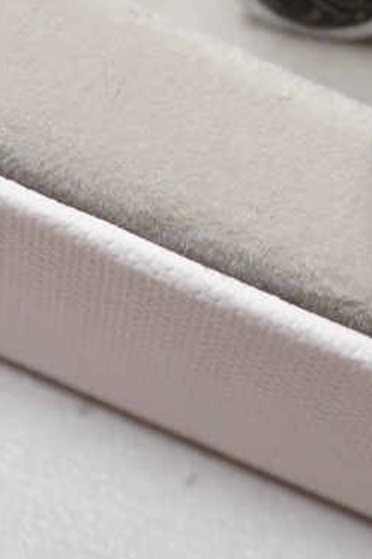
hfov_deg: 10.0
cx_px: 424
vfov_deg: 14.5
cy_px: -139
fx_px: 2108
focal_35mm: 136
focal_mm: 30
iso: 2500
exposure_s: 1/100
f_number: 11
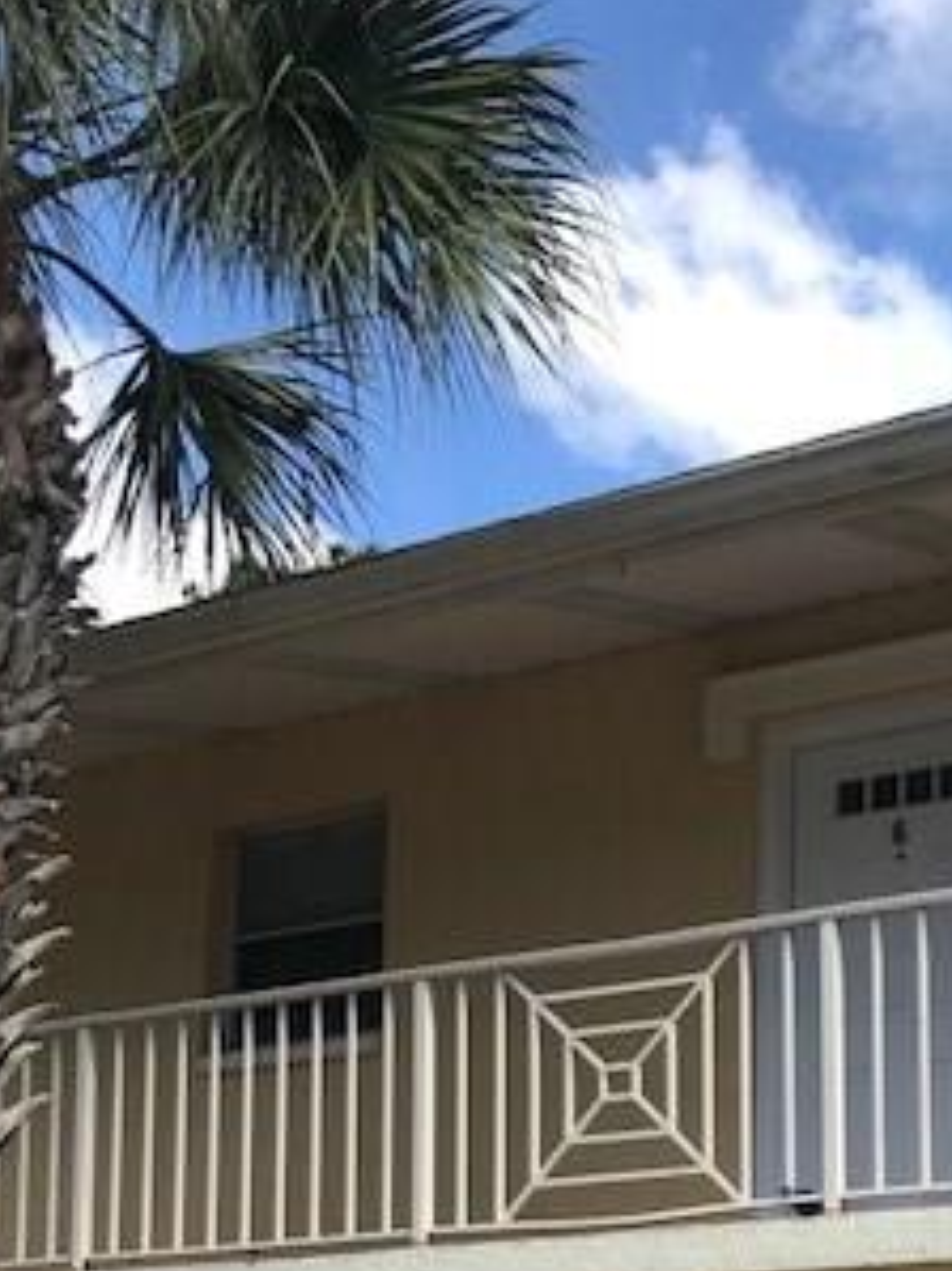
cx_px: 960
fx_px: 2202
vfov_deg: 30.0
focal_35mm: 60
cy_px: 1267
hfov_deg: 23.3
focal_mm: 3.99
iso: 20
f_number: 1.8
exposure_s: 1/1126
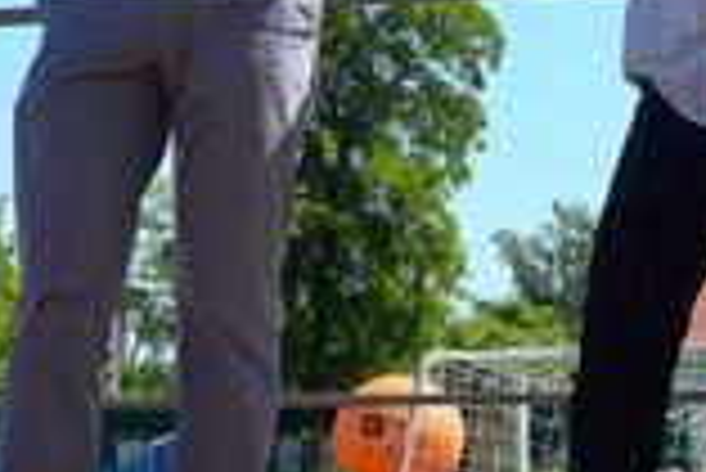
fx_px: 3041
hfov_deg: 13.2
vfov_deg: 8.8
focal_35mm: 155
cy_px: -130
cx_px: 533
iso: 400
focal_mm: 27
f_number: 7.1
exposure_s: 1/1600
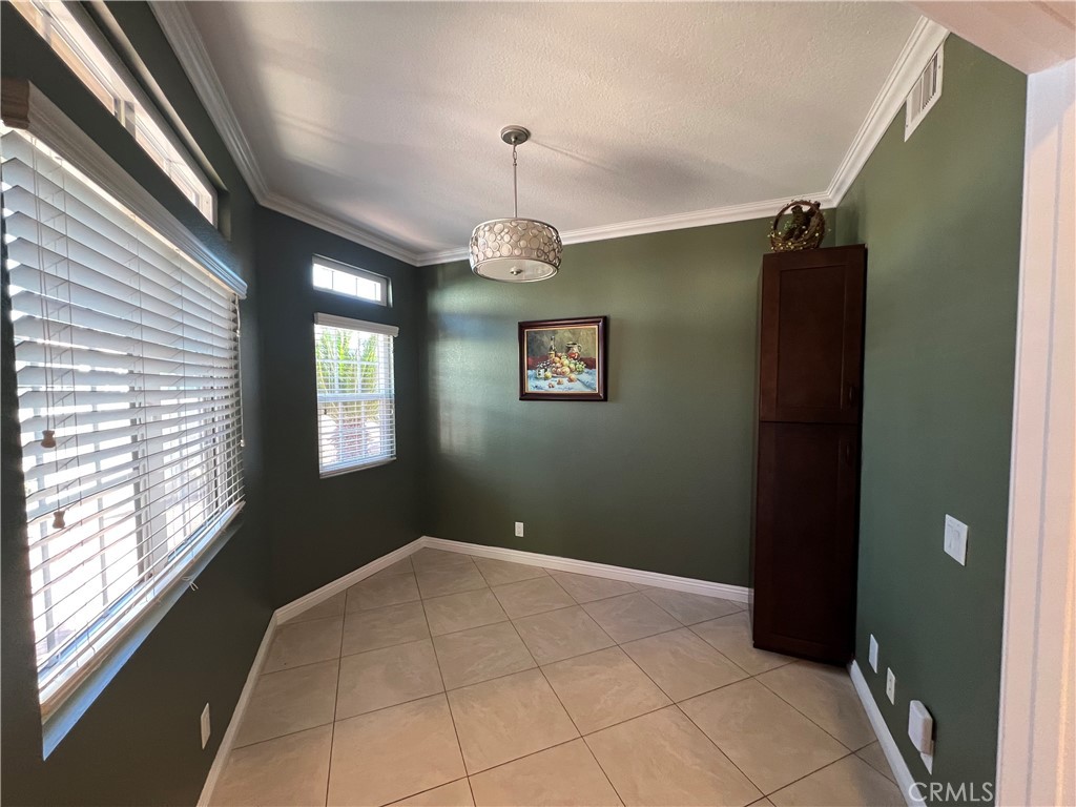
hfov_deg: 106.2
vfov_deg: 89.9
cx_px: 538
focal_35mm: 13
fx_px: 404
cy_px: 404
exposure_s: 1/60
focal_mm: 1.57
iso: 320
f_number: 1.8
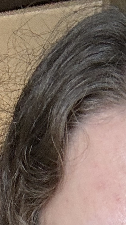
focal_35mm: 134
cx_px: 185
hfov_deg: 8.8
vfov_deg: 12.1
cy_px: 571
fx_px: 796
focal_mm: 2.69
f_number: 1.9
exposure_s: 1/95
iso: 80
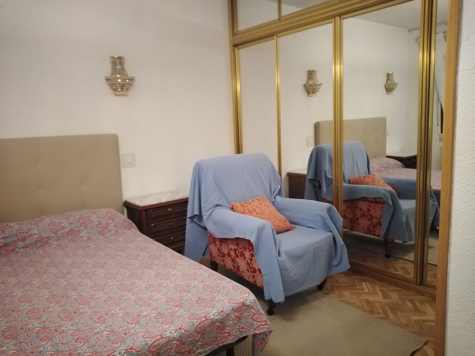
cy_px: 178
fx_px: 357
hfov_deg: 67.3
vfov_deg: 53.1
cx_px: 238
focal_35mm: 26
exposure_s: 1/14.3
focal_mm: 3.62
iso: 1030
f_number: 1.8
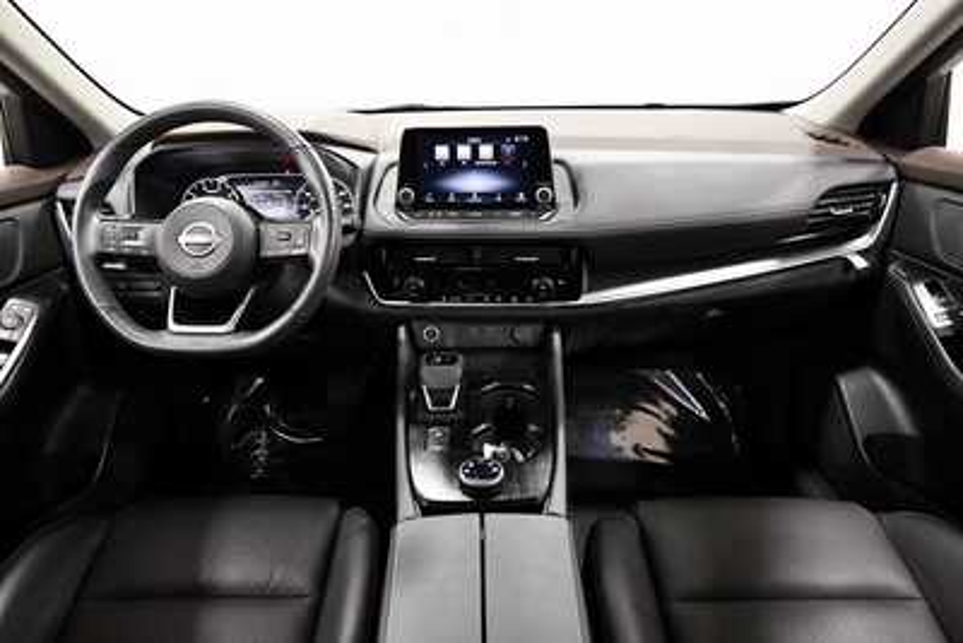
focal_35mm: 21
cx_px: 482
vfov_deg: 59.5
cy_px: 322
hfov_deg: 81.2
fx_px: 562
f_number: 5
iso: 3200
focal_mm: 14
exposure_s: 1/60
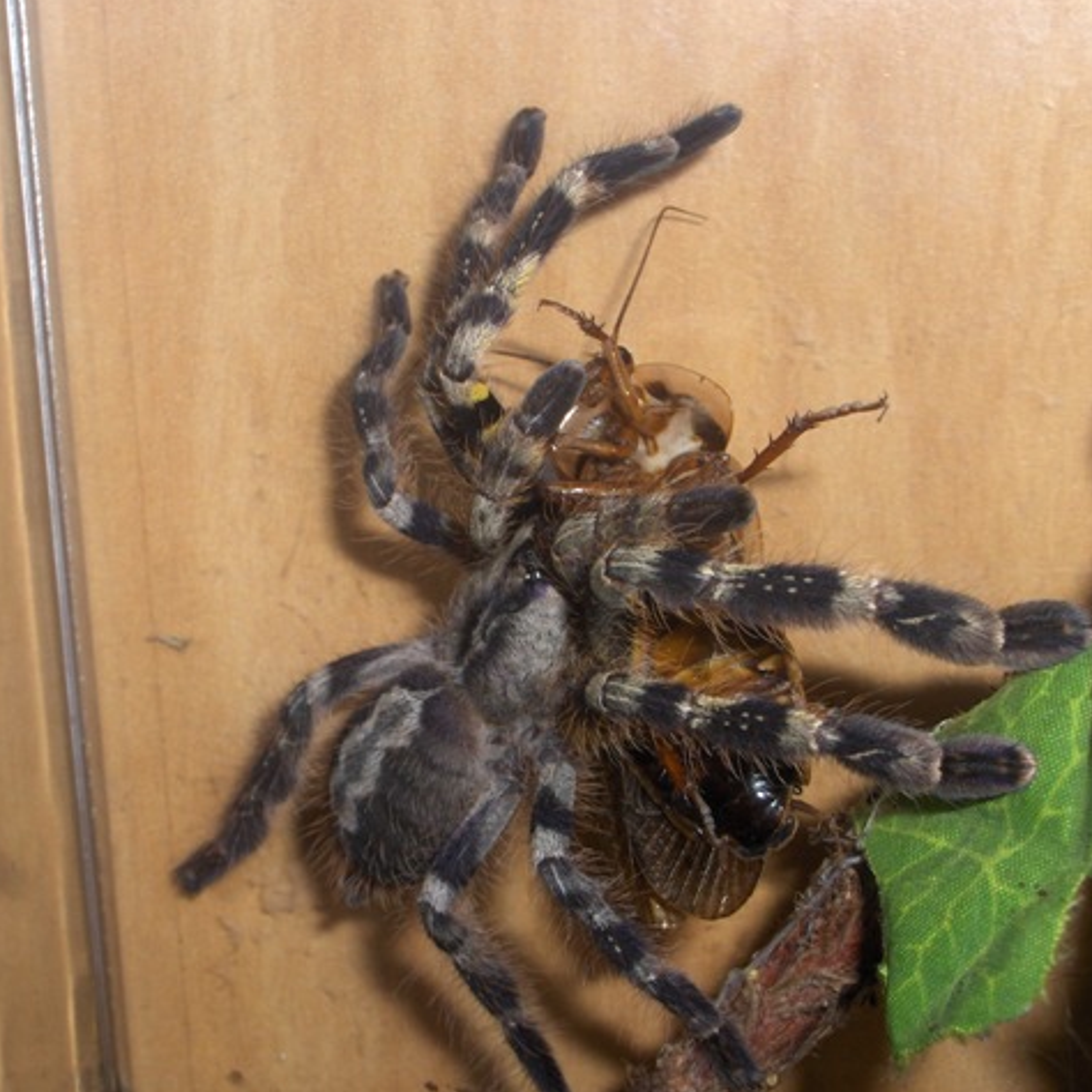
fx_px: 2641
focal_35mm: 74
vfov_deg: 23.4
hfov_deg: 23.3
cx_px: 435
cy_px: 544
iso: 100
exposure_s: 1/90
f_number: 5.6
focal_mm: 10.19
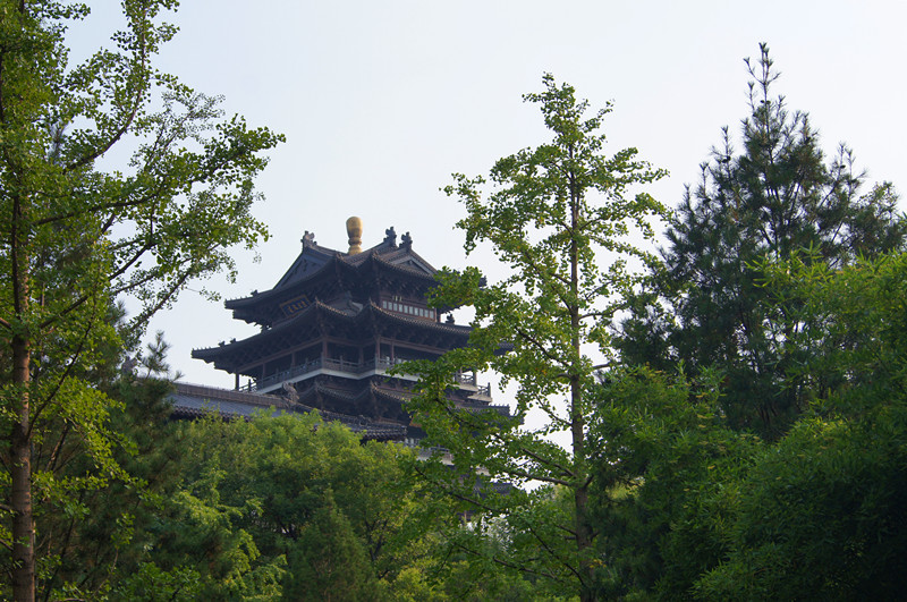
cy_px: 301
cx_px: 454
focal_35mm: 52
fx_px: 1321
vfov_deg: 25.7
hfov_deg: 37.9
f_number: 6.3
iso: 100
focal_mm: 35
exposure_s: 1/320
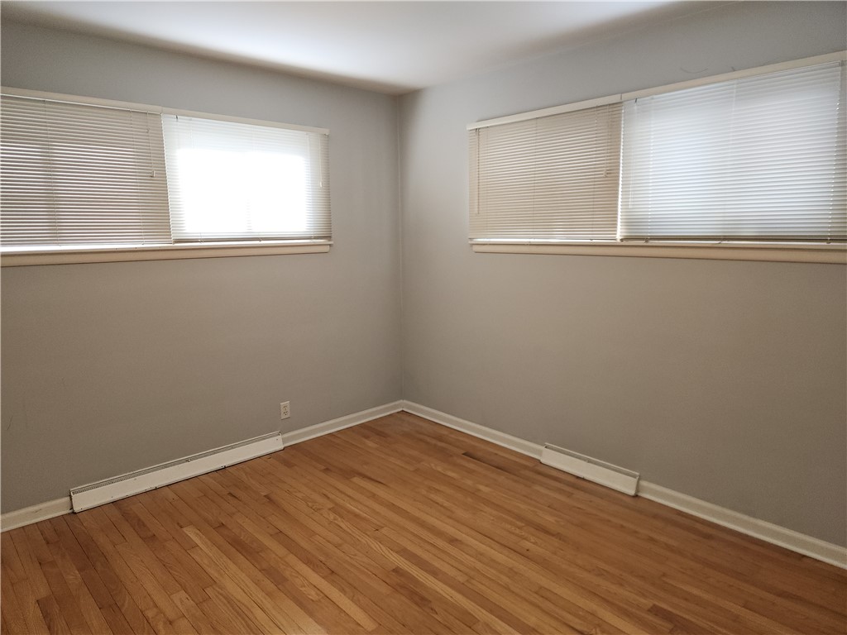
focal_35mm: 23
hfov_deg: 73.9
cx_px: 424
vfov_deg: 58.9
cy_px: 318
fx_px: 563
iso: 80
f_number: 1.8
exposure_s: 1/60
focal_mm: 5.4
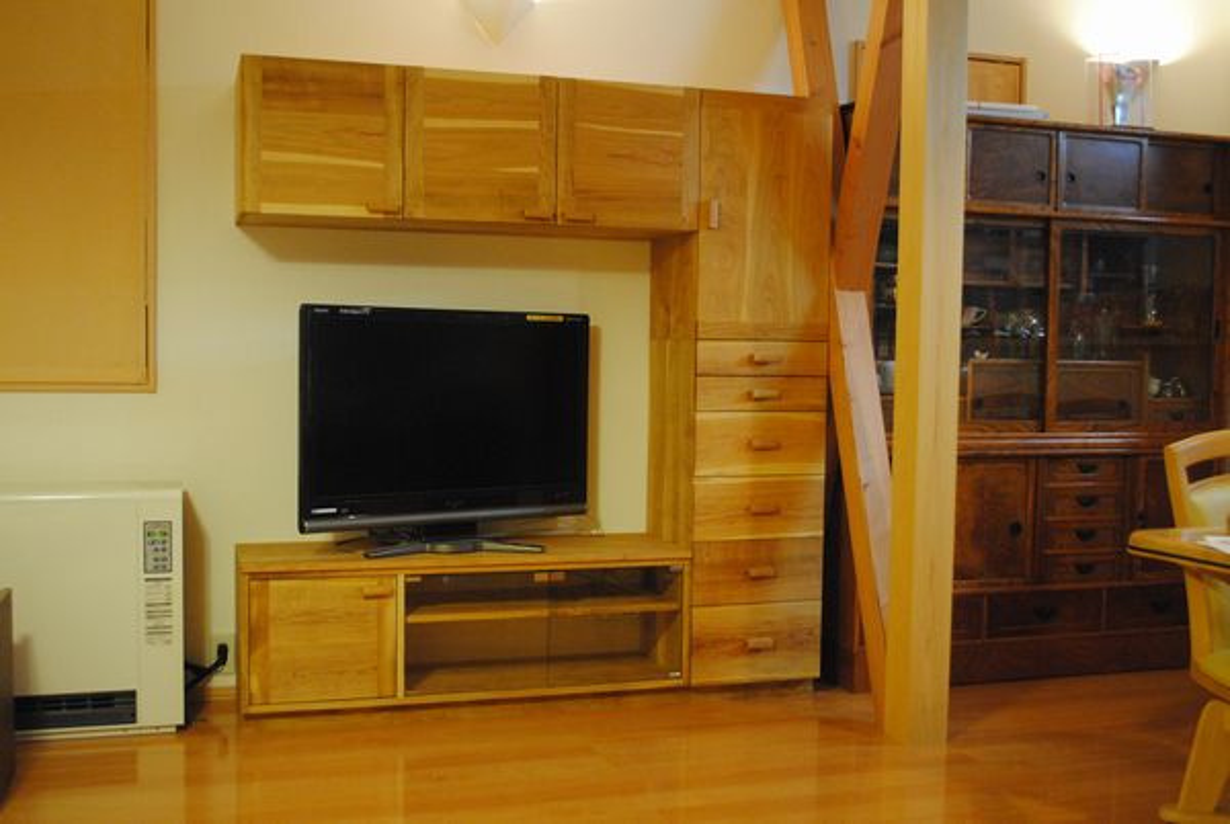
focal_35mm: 39
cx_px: 615
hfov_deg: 49.5
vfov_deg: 34.3
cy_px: 412
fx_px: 1334
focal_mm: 26
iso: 1250
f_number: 4.2
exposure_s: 1/30
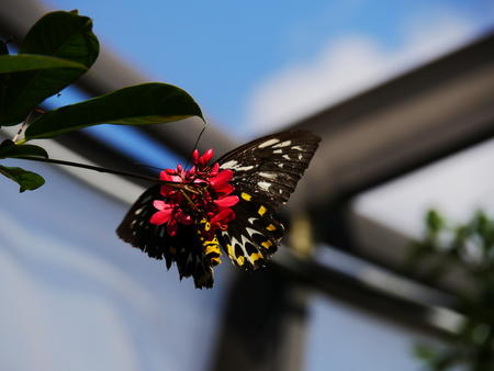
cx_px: 247
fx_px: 3855
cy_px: 186
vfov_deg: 5.5
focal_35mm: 270
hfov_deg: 7.3
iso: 200
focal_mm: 135
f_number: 7.1
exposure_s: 1/800
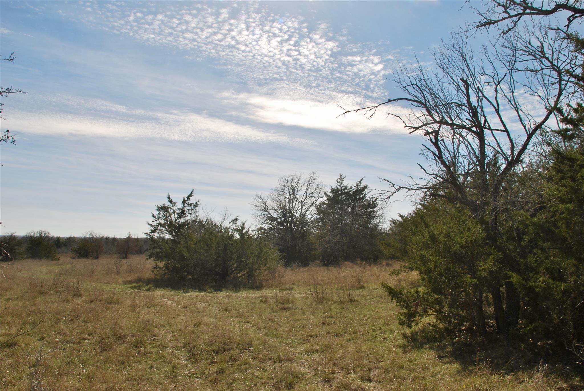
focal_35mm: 27
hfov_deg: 67.3
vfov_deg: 48.0
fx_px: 438
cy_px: 196
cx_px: 292
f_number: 14
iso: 100
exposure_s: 1/200
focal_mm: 18
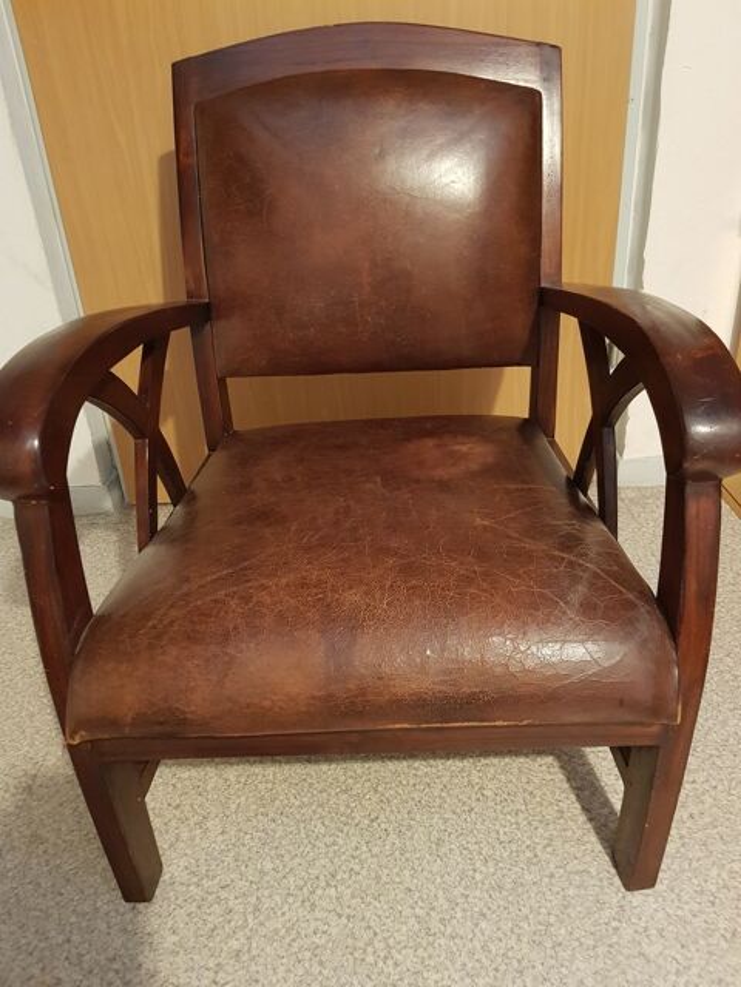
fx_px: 742
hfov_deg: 53.1
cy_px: 494
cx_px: 370
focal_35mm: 26
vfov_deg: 67.3
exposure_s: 1/10
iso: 250
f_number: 1.7
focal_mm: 4.2
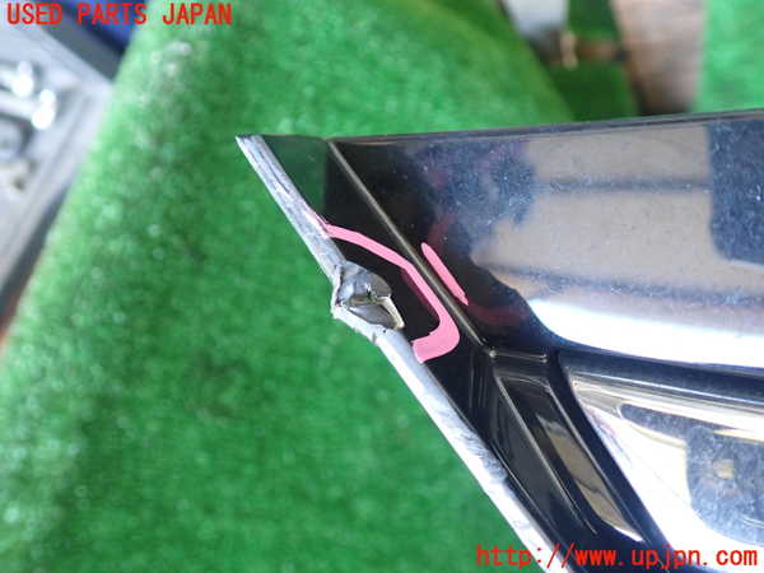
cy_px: 286
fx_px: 662
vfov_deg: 46.8
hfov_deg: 60.0
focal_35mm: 30
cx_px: 382
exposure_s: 1/30
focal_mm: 5.4
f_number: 2.3
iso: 500
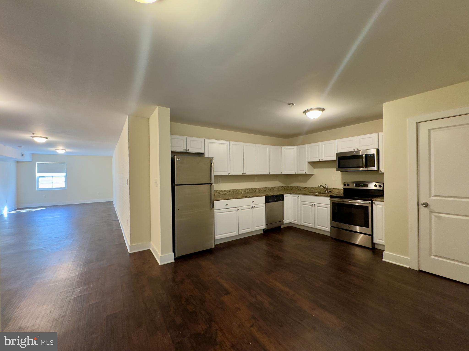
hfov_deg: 102.1
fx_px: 190
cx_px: 234
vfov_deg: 85.7
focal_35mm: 14
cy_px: 176
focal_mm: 2.22
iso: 500
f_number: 2.2
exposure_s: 1/60
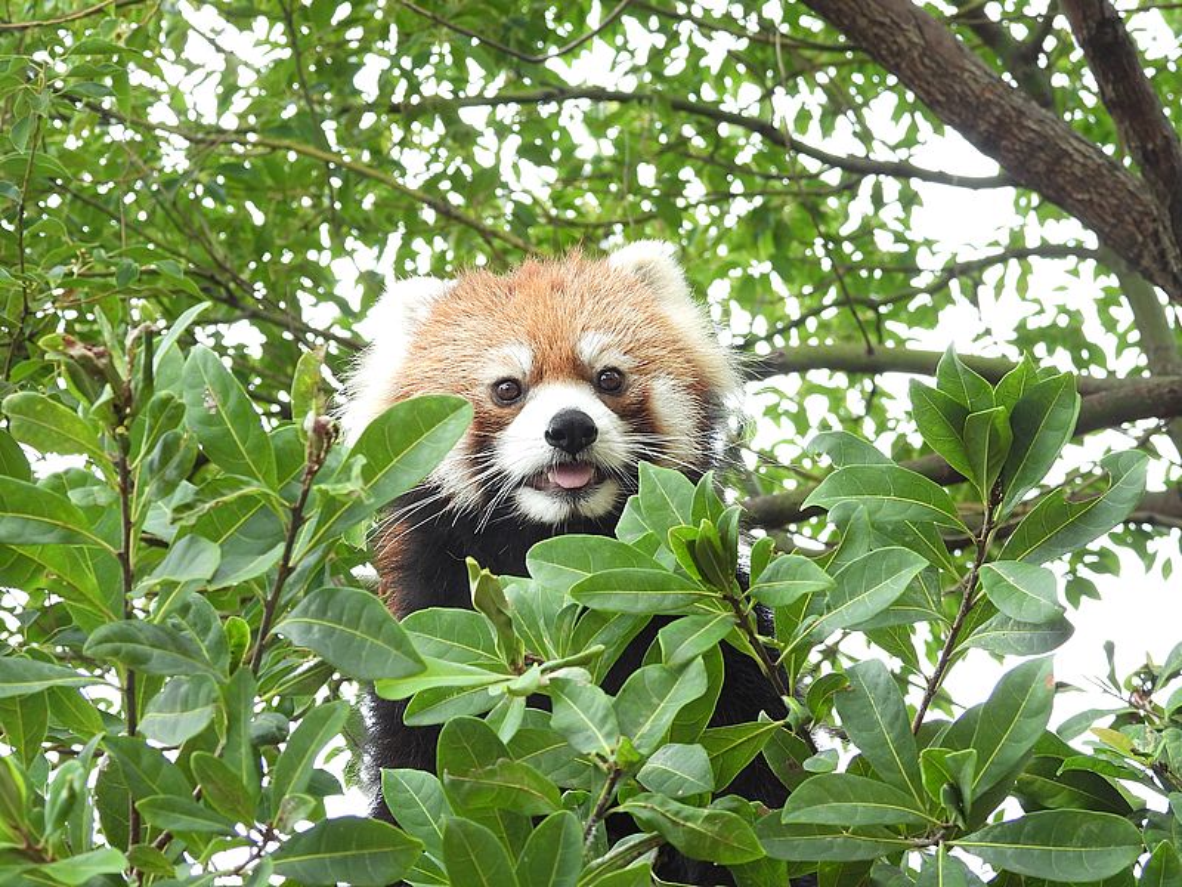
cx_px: 591
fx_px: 3585
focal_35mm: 105
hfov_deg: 18.7
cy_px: 444
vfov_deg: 14.1
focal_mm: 18.7
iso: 220
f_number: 4
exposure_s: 1/60
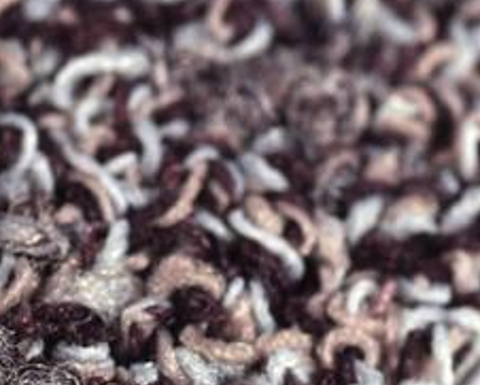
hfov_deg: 4.2
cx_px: 36
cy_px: 414
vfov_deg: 3.4
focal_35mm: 458
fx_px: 6516
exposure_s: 1/100
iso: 320
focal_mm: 105
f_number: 11
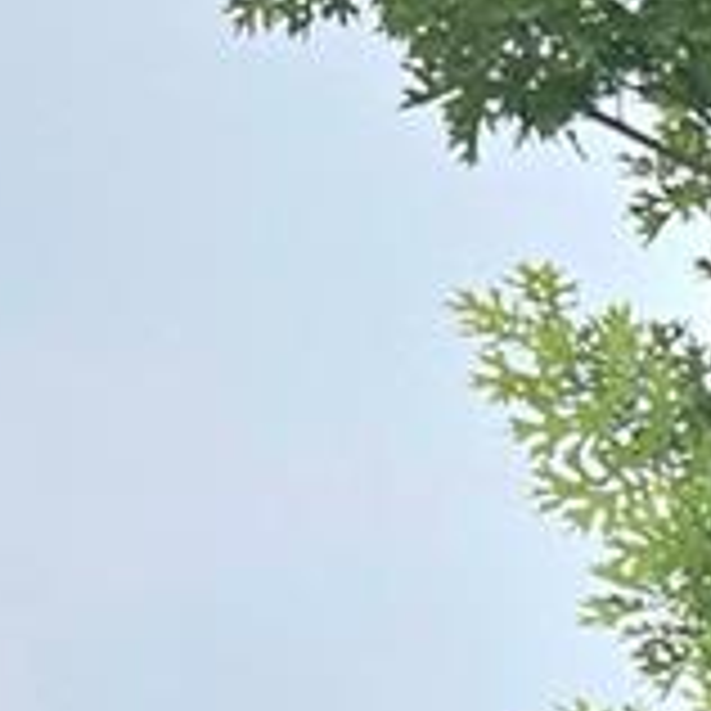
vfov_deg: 8.3
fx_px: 4601
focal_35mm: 198
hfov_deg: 7.5
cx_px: 2304
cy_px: 1575
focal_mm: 5.4
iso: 25
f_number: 1.8
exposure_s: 1/1667
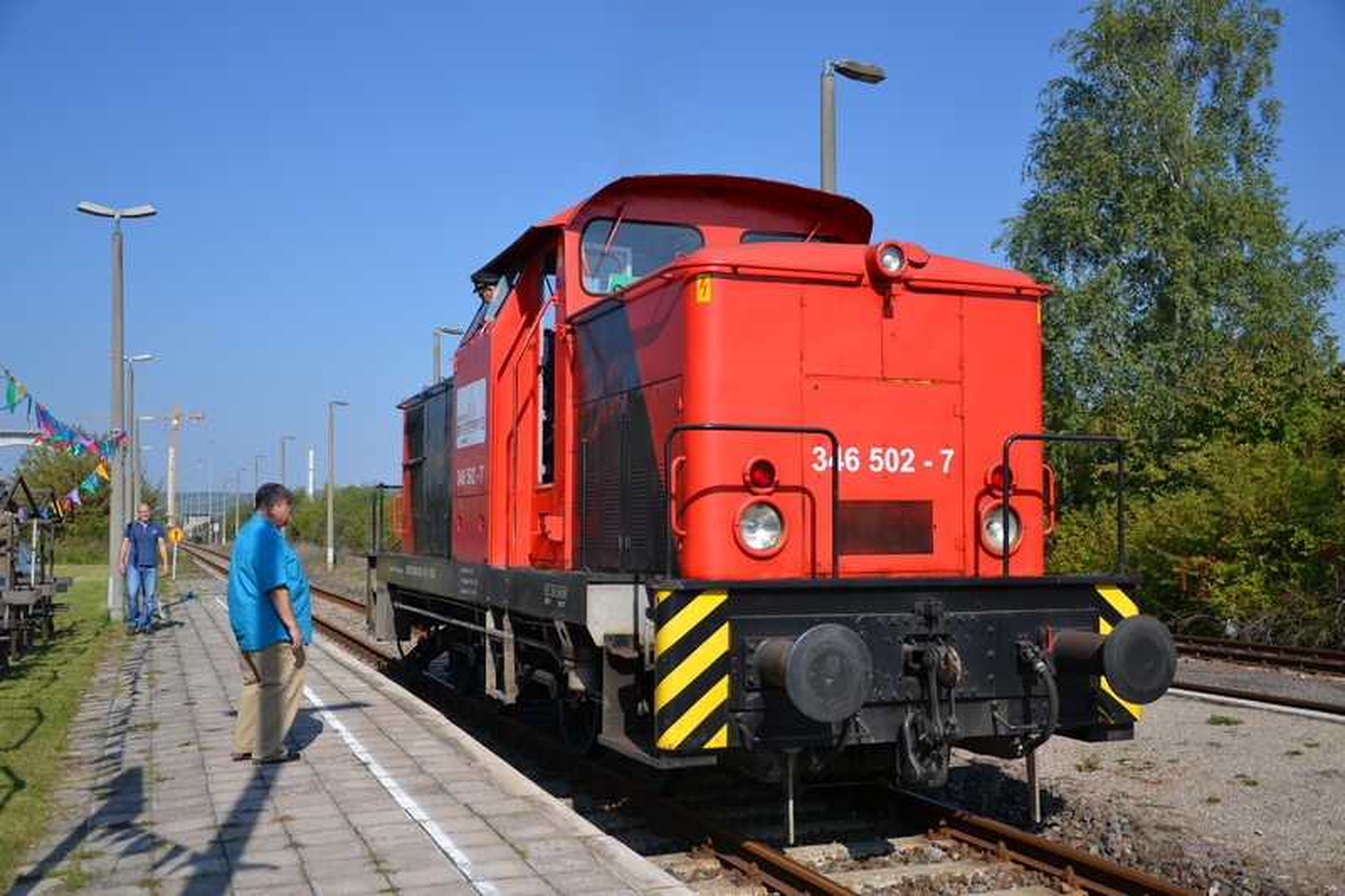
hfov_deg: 53.1
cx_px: 672
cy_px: 448
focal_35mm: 36
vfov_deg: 36.9
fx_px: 1345
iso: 100
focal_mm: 24
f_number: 3.8
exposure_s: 1/800
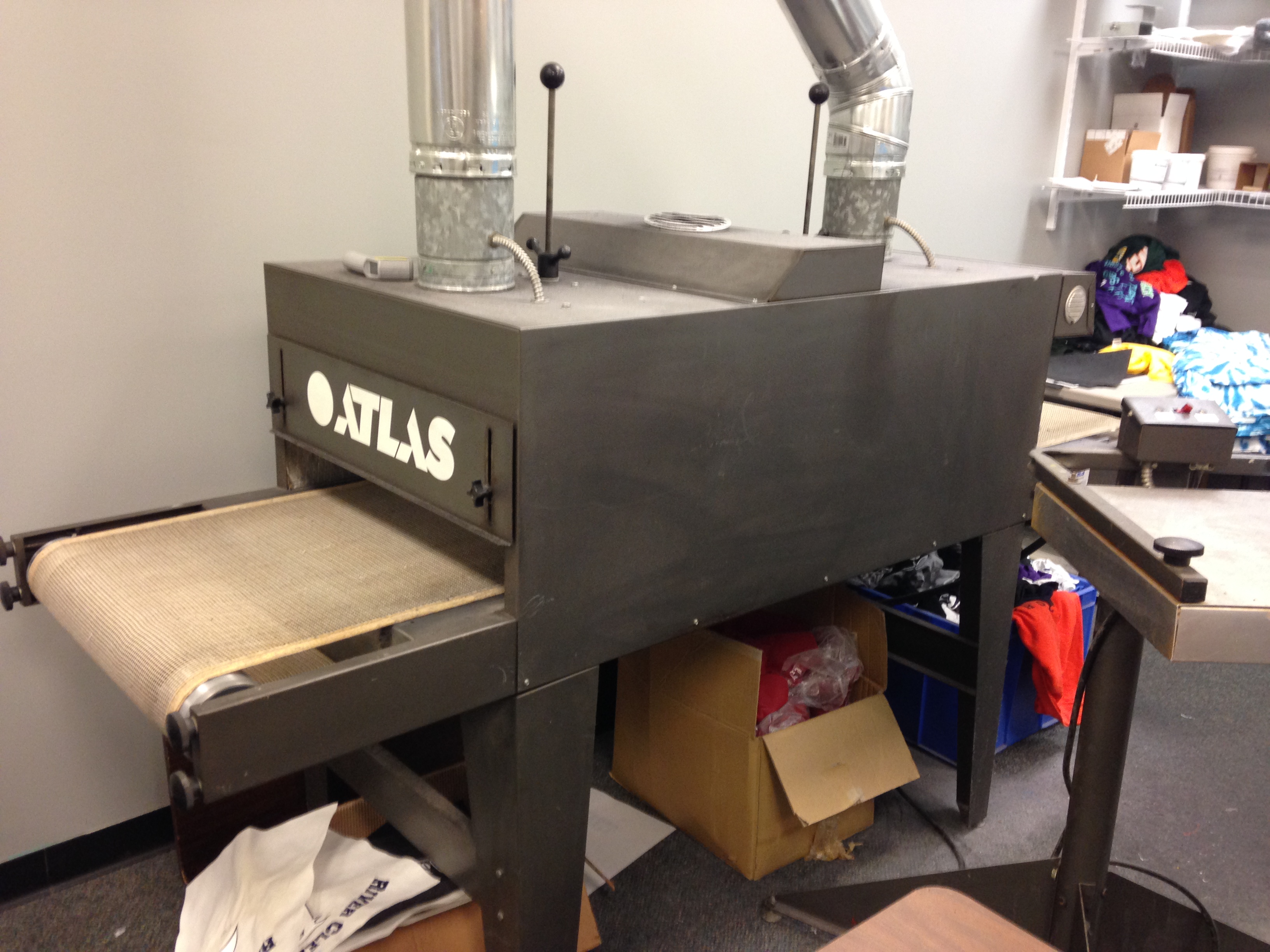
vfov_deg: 42.9
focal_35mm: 33
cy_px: 476
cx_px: 635
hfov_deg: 55.4
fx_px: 1211
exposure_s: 1/20
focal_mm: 4.12
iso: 160
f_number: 2.4
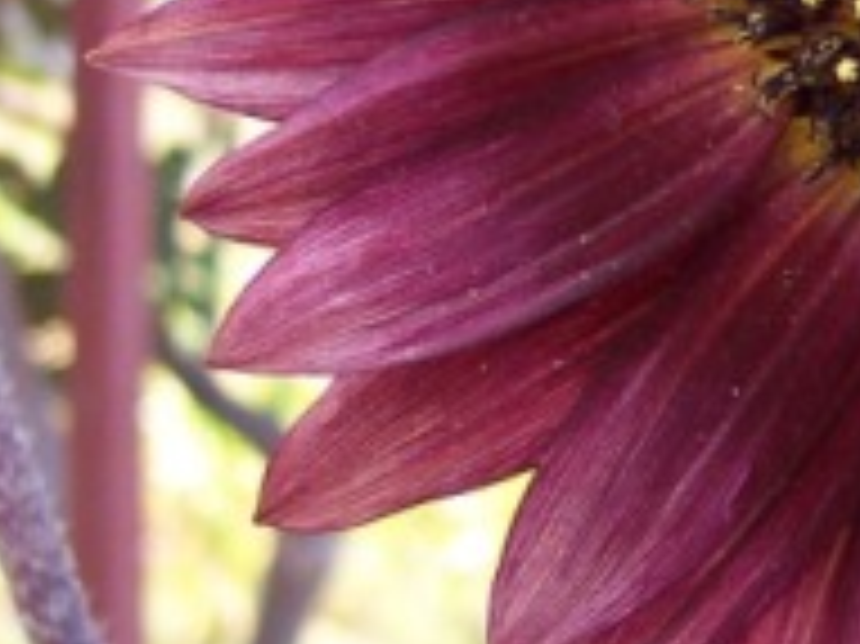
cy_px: -83
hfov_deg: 13.2
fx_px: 3550
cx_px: 1227
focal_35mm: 143
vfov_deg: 10.2
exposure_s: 1/180
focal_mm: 8
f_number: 2.8
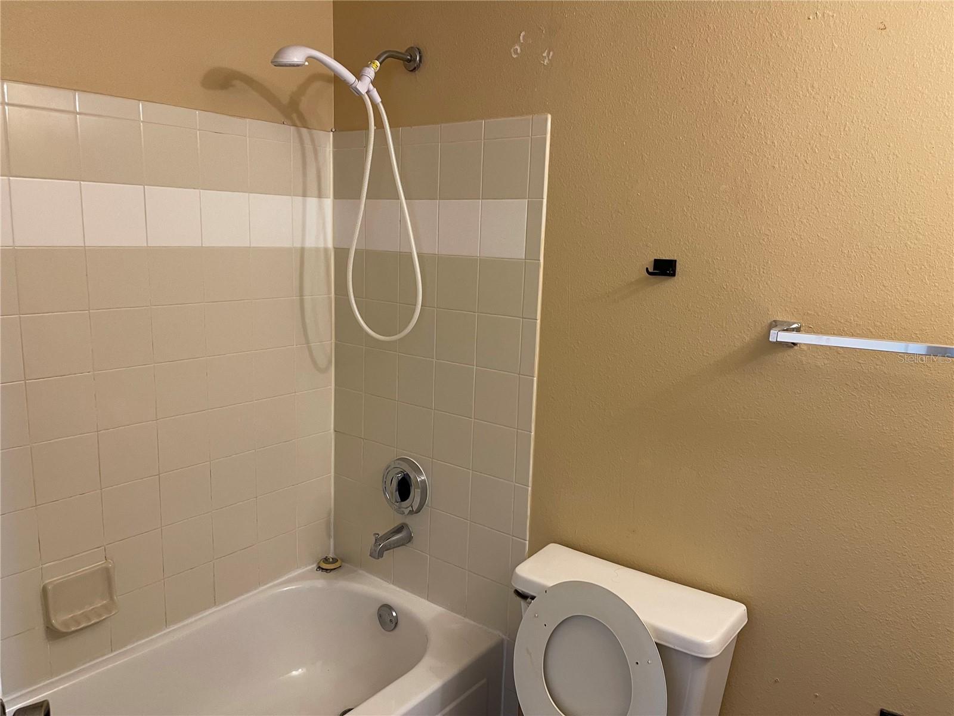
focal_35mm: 25
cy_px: 358
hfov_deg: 69.4
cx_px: 477
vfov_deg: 54.9
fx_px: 689
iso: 125
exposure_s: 1/63
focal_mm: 5.1
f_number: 1.6
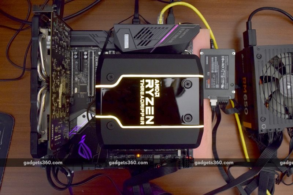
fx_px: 269
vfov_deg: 40.0
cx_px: 146
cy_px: 98
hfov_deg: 57.2
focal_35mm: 33
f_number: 6.3
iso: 1600
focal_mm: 22
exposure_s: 1/160
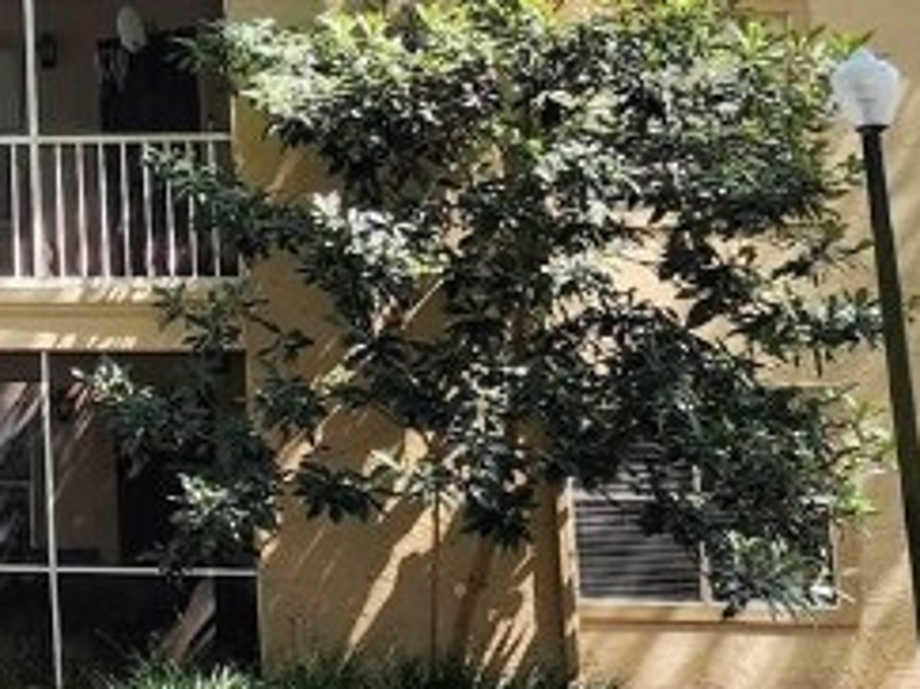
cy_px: 23
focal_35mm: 97
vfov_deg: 15.0
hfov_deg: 17.4
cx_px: -602
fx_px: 2577
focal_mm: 6.4
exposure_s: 1/180
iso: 16
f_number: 1.8
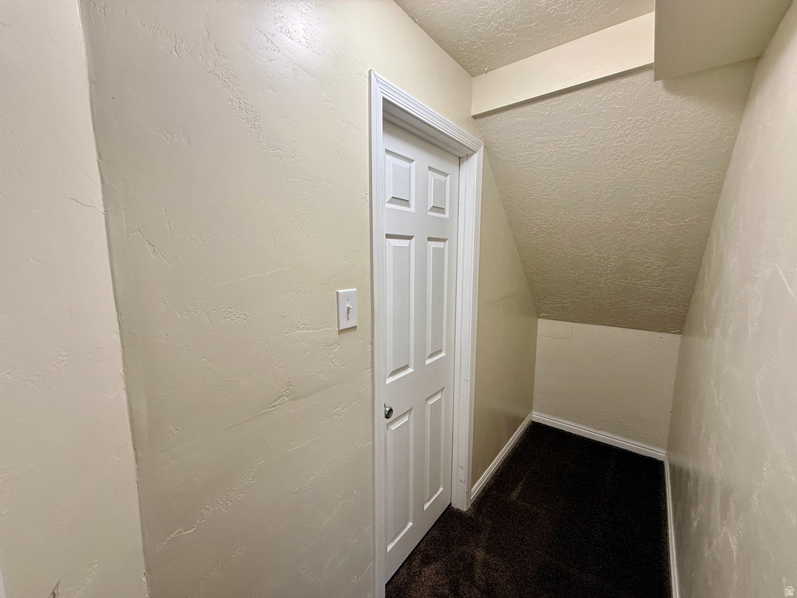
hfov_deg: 102.1
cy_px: 299
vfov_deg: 85.7
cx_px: 398
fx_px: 322
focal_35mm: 14
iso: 250
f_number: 2.2
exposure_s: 1/120
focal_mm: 2.22
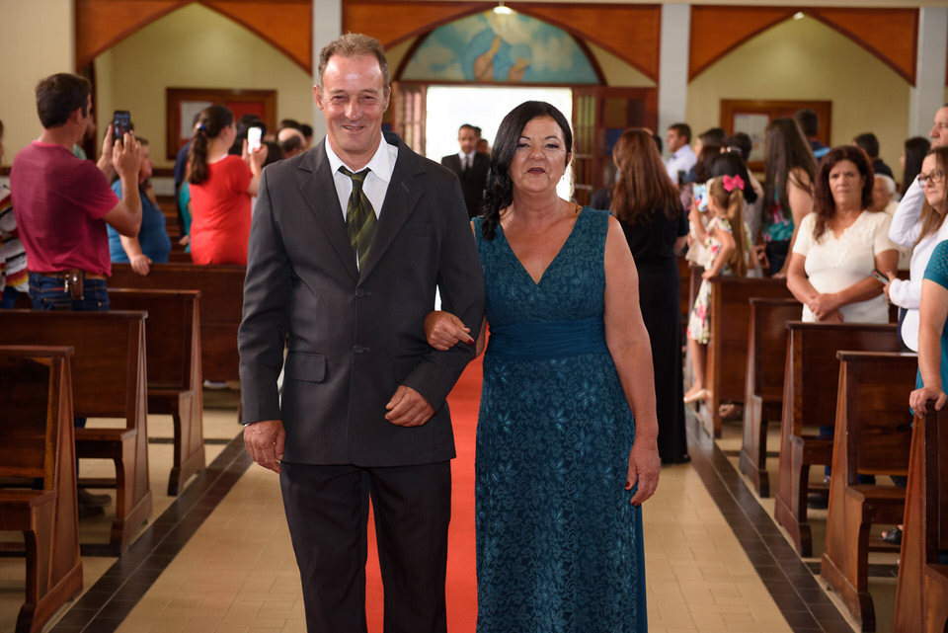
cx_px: 474
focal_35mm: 62
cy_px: 316
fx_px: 1633
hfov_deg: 32.4
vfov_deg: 21.9
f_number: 4
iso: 2000
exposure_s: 1/160
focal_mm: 62
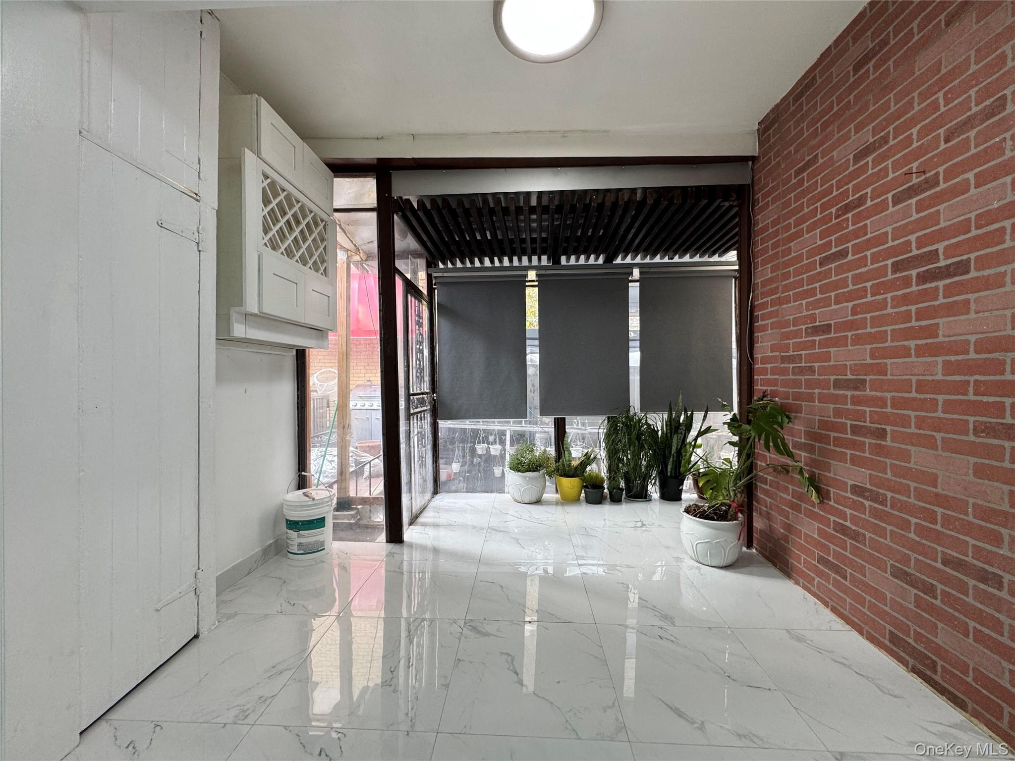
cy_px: 380
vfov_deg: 85.7
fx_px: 411
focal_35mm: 14
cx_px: 508
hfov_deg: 102.1
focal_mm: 2.22
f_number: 2.2
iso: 160
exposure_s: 1/120
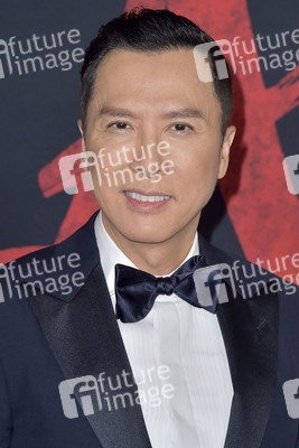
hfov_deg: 9.5
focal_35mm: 145
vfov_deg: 14.1
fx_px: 1805
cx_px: 150
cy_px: 224
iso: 400
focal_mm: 145
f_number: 7.1
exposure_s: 1/250
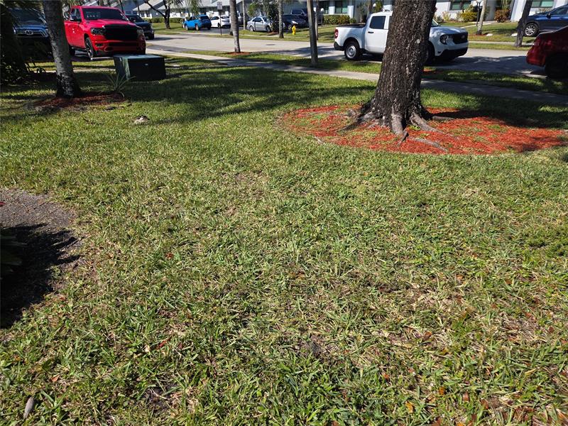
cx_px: 284
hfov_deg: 73.9
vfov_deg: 58.9
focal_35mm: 23
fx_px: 377
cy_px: 213
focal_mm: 5.4
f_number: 1.8
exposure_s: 1/5129
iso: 80
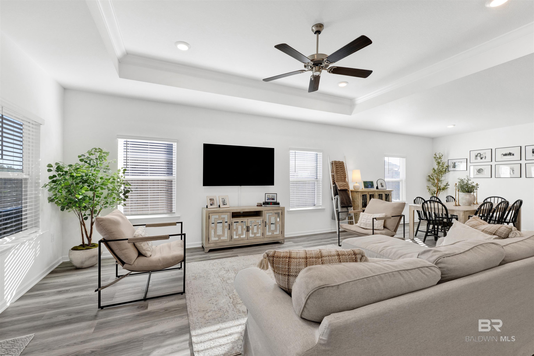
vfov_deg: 81.2
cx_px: 267
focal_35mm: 14
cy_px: 178
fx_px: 208
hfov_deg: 104.3
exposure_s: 1/13
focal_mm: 14
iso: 400
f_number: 11
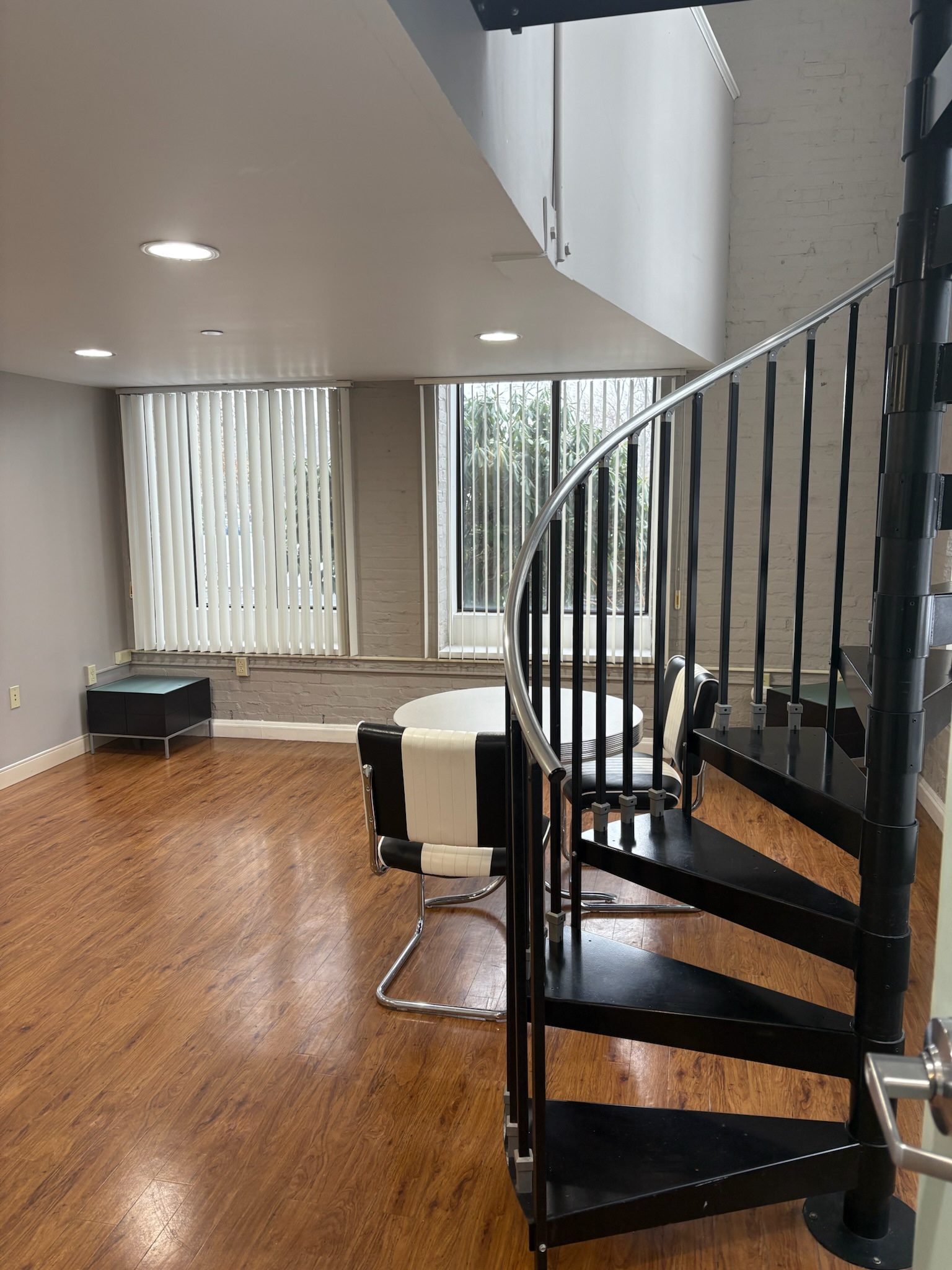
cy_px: 635
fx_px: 953
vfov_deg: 67.3
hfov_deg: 53.1
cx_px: 476
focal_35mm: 26
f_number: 1.6
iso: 80
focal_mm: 5.96
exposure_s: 1/60
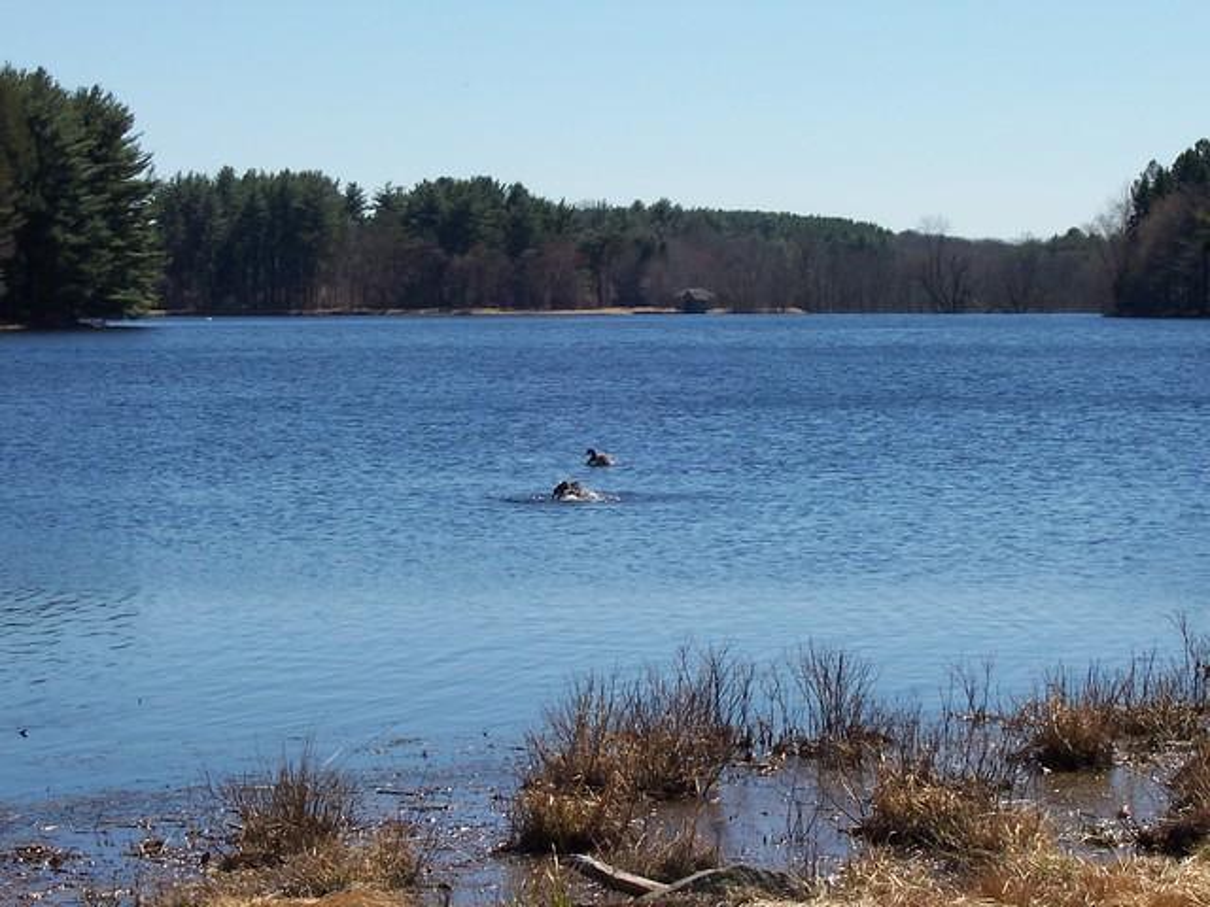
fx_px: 3880
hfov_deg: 17.7
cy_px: 454
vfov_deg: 13.3
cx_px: 605
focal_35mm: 111
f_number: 9.5
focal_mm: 16.8
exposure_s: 1/250
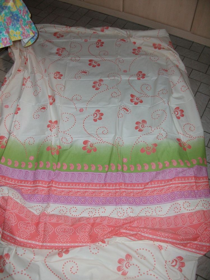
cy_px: 140
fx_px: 259
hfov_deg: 44.2
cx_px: 105
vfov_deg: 56.8
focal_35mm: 32
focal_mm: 5.7
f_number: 2.9
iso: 125
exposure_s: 1/40
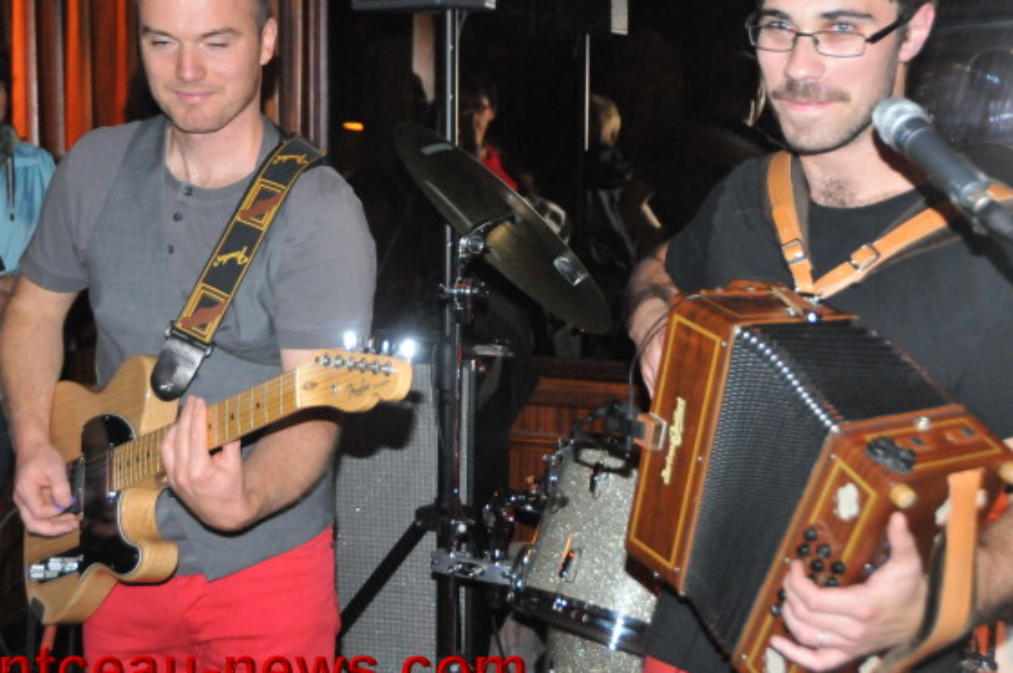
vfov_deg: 22.5
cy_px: 287
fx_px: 1686
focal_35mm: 60
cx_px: 519
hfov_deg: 33.4
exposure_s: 1/200
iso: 3200
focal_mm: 32
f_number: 4
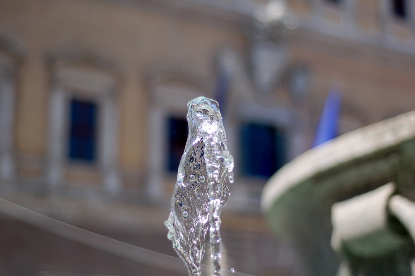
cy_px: 138
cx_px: 208
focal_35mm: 75
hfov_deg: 27.0
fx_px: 864
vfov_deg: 18.2
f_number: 2
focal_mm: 50
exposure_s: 1/3000
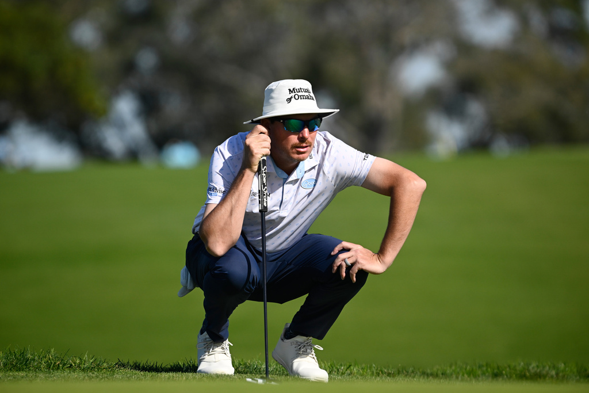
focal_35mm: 510
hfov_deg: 4.0
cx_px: 294
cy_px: 196
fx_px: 8345
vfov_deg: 2.7
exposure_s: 1/2500
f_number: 6.3
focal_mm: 510
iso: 400
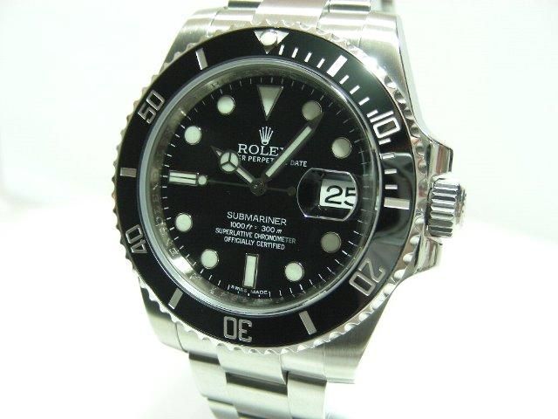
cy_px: 210
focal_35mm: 41
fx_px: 661
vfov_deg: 35.1
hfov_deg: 45.8
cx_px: 279
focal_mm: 6.8
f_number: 3.5
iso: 200
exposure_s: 1/18.5
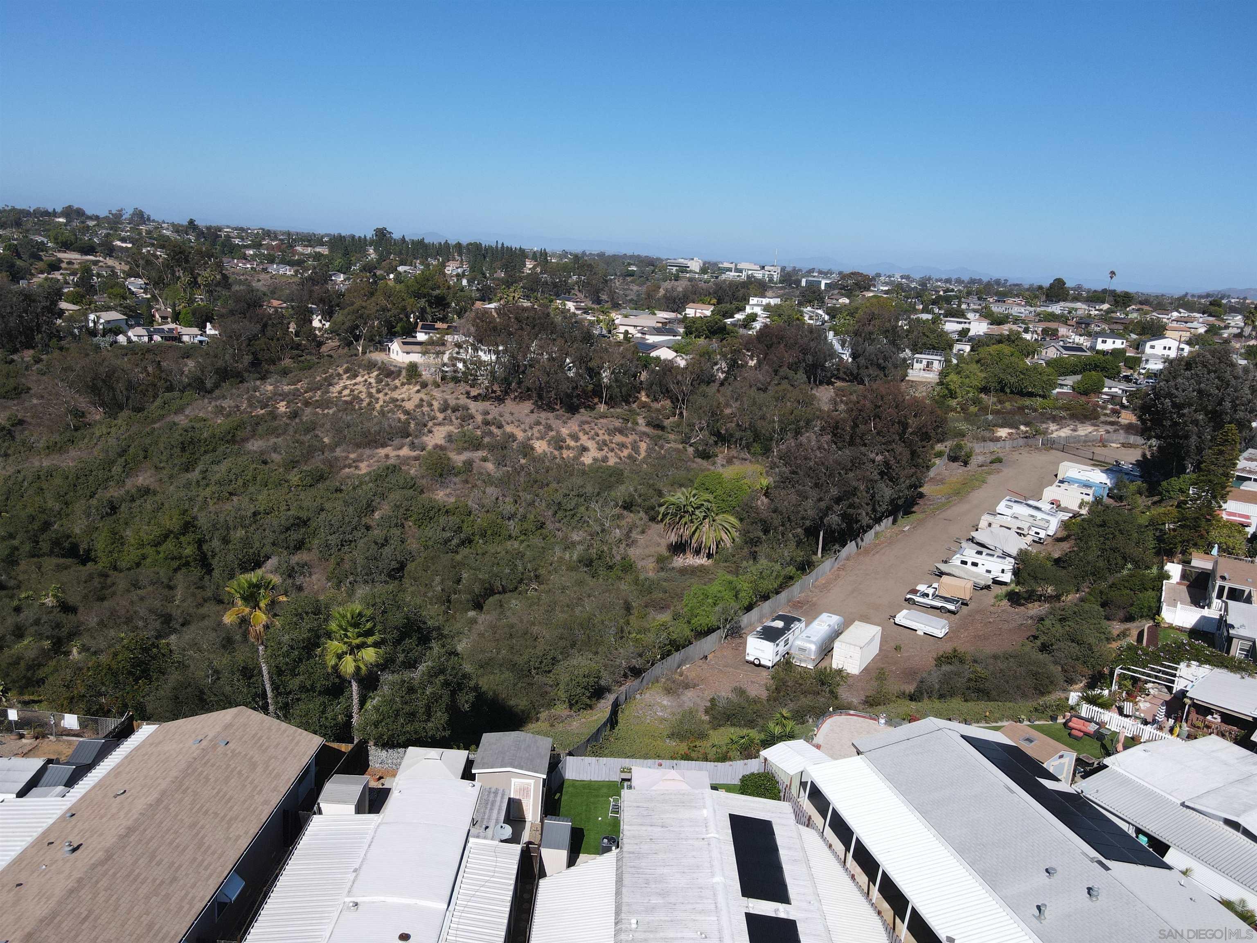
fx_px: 872
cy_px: 472
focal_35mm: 24
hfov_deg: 71.6
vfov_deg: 56.8
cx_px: 628
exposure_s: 1/800
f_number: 2.8
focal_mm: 4.5
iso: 100
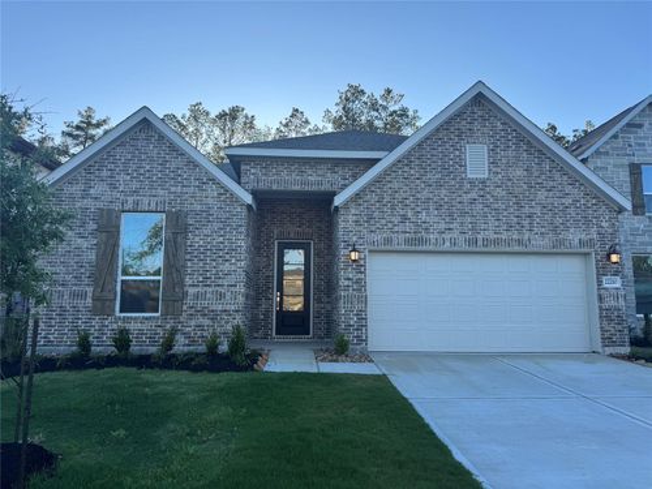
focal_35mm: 24
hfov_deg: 71.6
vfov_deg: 56.8
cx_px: 326
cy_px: 244
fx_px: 452
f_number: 1.78
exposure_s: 1/925
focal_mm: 6.76
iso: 80
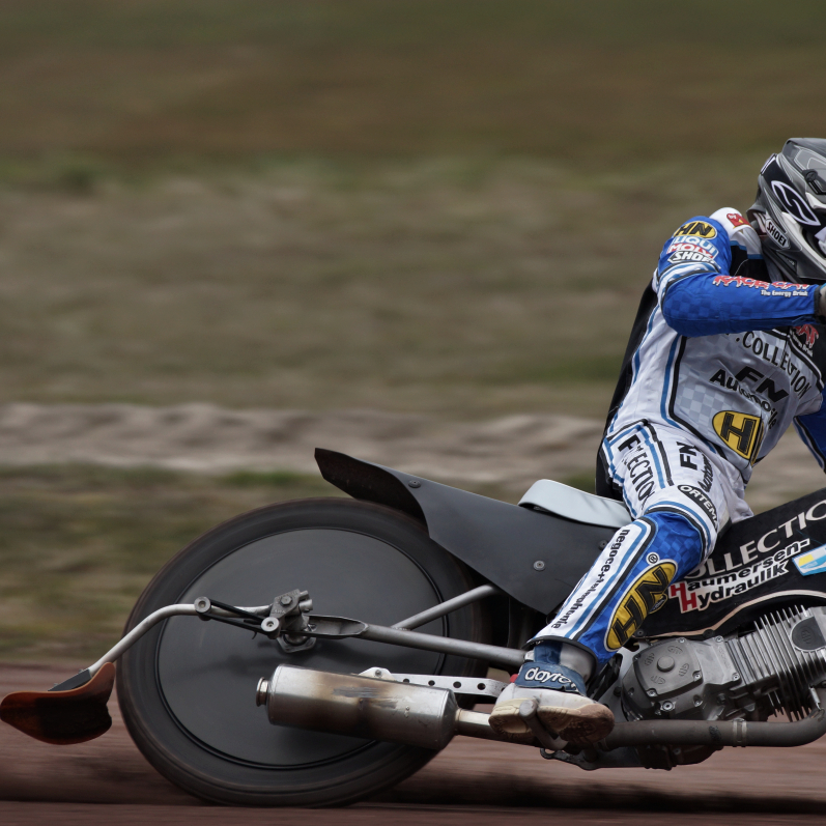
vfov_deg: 3.0
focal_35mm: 576
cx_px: 595
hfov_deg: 3.0
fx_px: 15550
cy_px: 412
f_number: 5.6
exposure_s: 1/500
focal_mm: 300
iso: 200
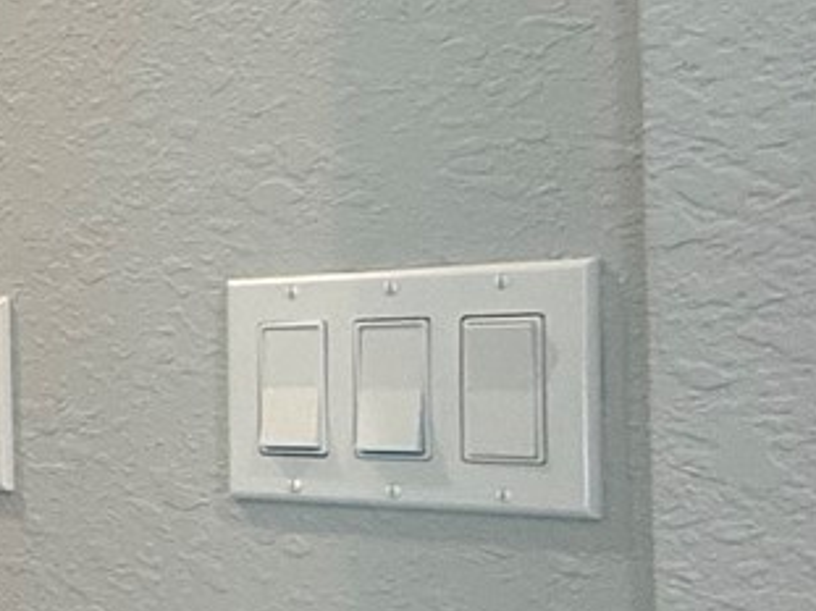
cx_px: -774
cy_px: 396
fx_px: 1697
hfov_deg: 18.6
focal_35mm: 72
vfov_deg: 20.4
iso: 320
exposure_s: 1/120
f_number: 2.2
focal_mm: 2.22
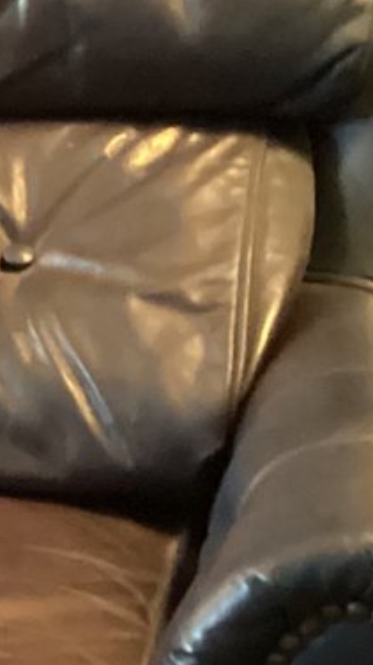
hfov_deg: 8.2
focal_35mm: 136
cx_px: -535
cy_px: 528
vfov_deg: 15.7
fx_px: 2396
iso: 640
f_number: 2.4
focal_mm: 3.3
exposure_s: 1/15
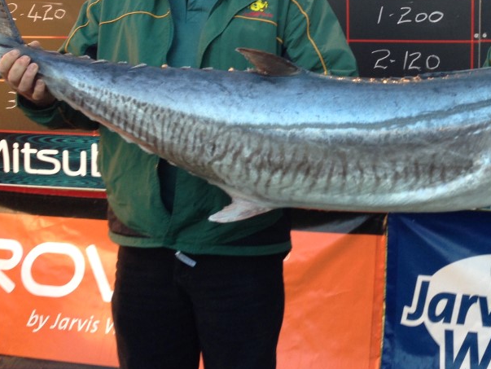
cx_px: 401
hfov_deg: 33.2
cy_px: 79
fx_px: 795
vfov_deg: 25.7
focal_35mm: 56
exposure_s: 1/60
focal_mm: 4.12
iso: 64
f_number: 2.4
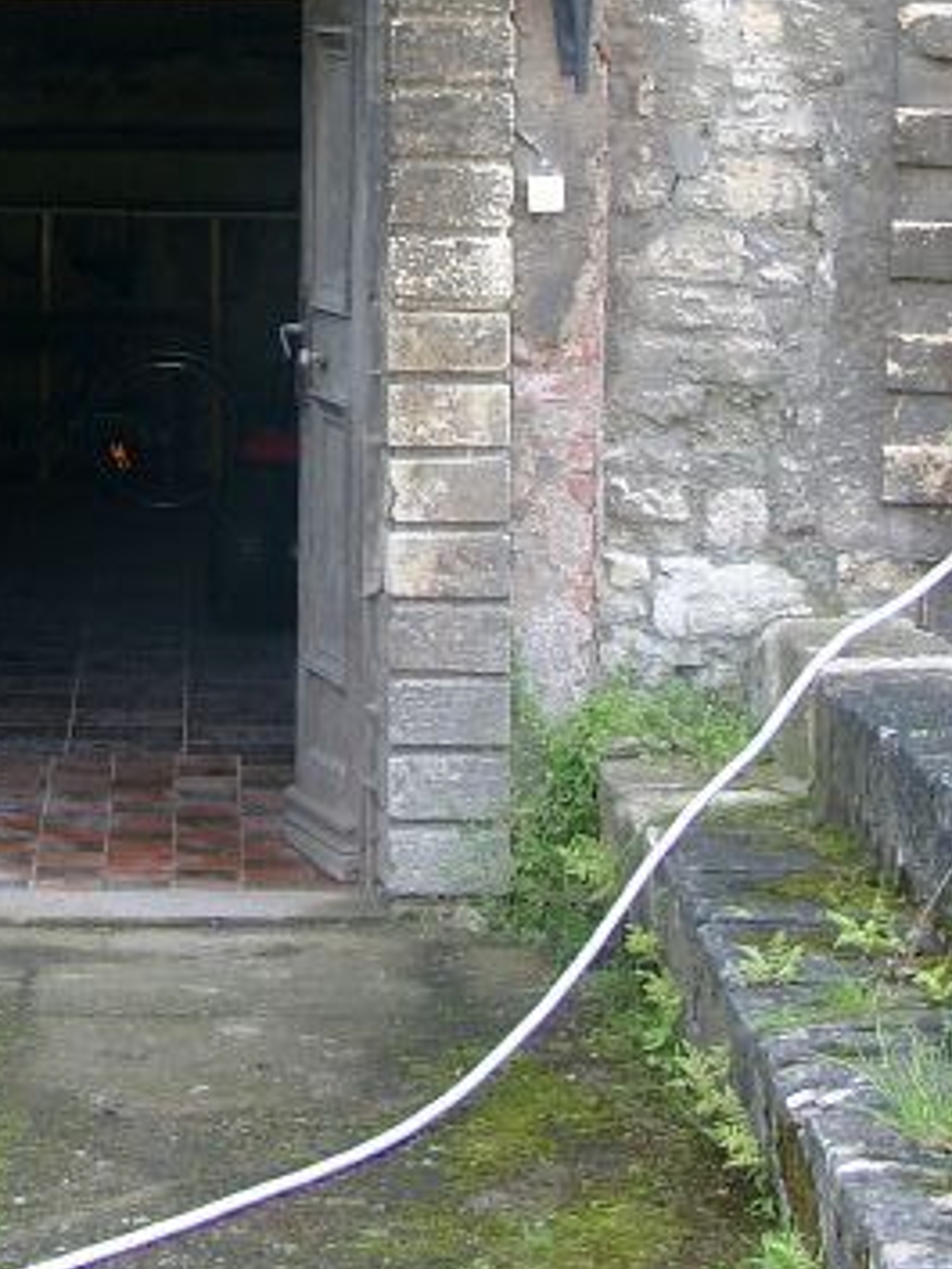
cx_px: 79
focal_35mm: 136
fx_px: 4984
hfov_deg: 10.8
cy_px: -11
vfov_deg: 14.3
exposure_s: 1/117
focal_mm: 12.52
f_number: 2.8
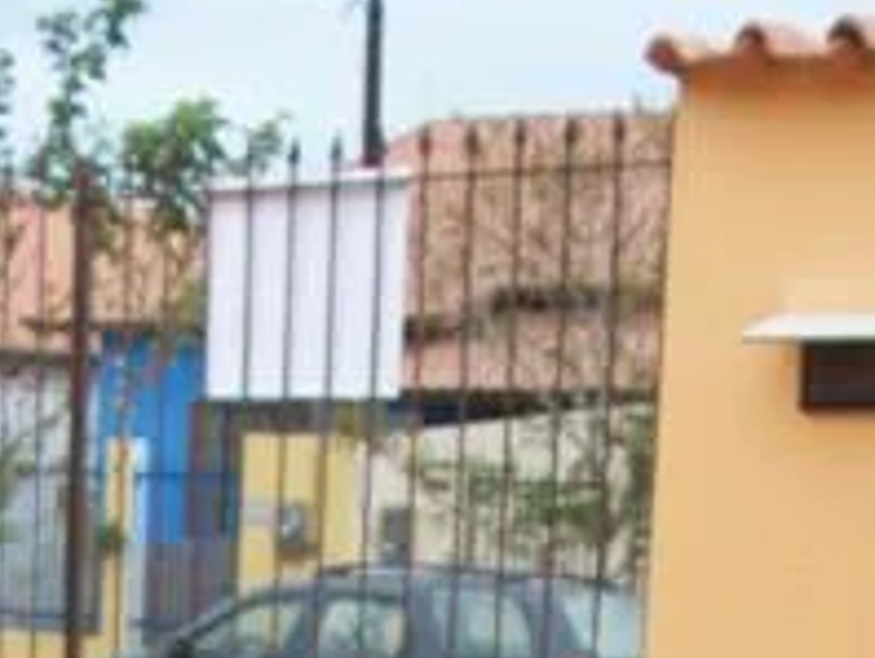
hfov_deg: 15.1
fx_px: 3265
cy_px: 1303
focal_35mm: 129
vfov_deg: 10.6
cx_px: 106
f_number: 2.9
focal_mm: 5.7
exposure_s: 1/160
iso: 80
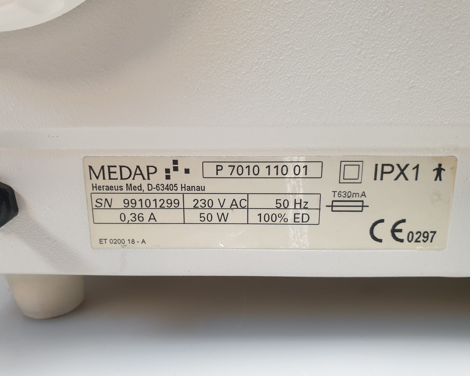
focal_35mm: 28
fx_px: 389
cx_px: 232
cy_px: 192
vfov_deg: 51.5
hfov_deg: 62.2
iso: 200
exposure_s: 1/50
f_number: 2.4
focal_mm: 4.3
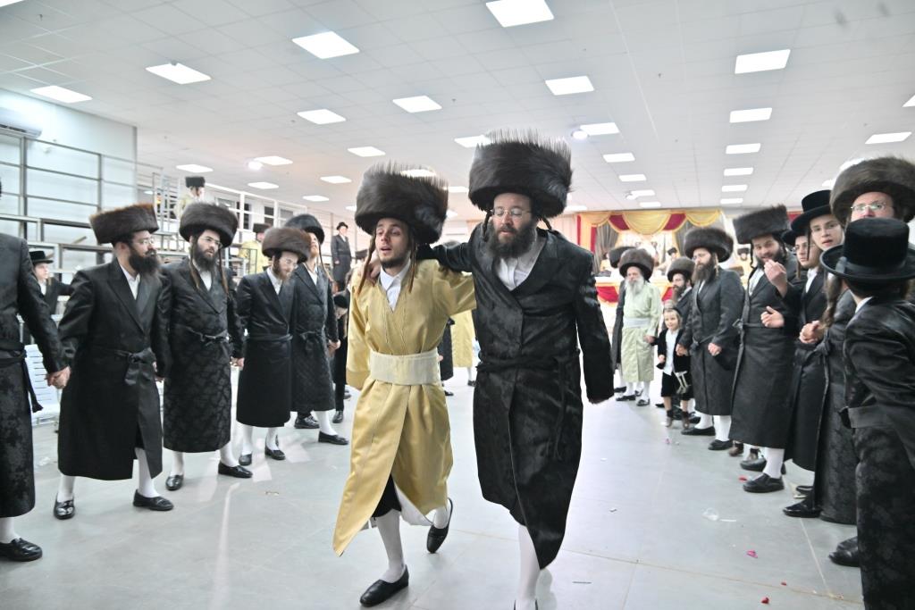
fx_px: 610
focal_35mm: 24
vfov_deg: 53.1
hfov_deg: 73.7
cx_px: 458
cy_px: 305
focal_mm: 24
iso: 1600
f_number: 4
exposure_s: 1/160
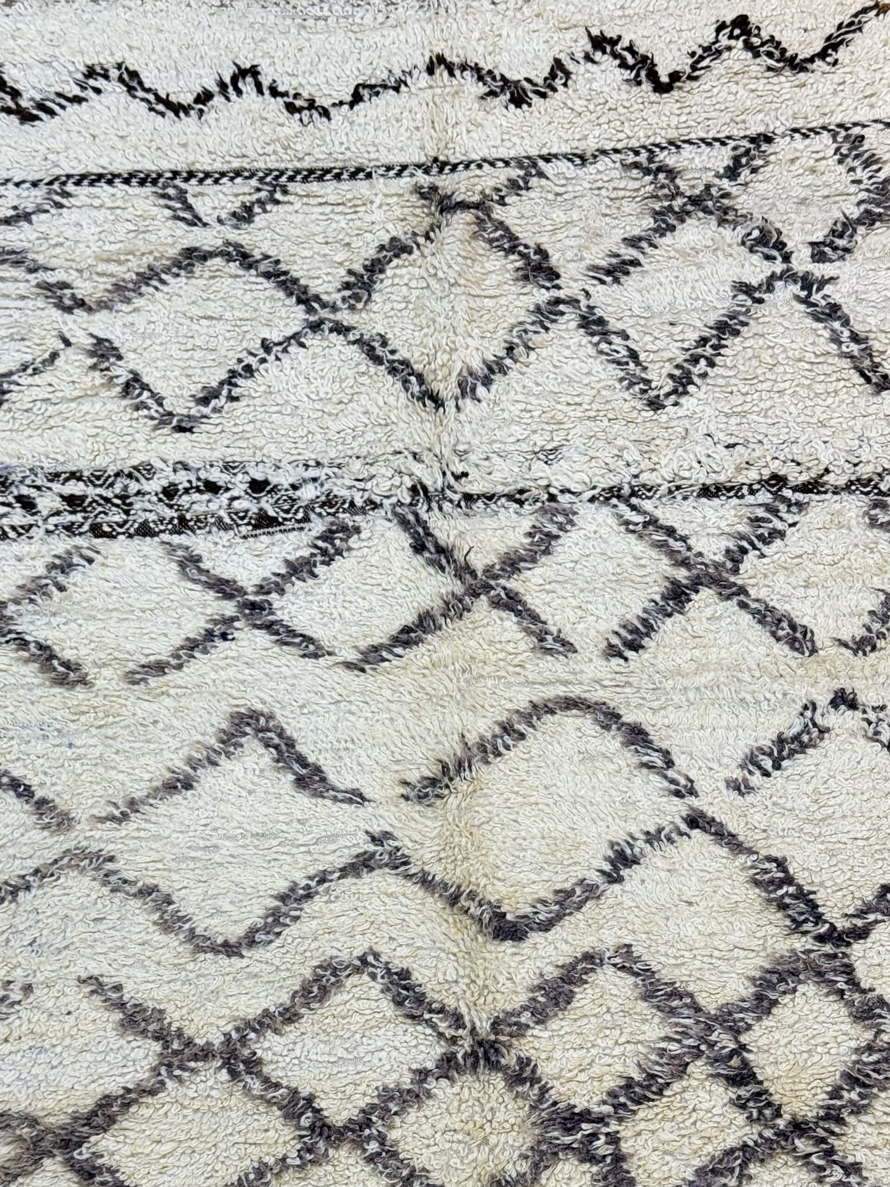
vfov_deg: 39.7
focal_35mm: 48
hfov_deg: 30.3
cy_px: 594
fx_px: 1645
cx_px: 445
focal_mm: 6.76
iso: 80
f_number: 1.78
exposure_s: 1/50
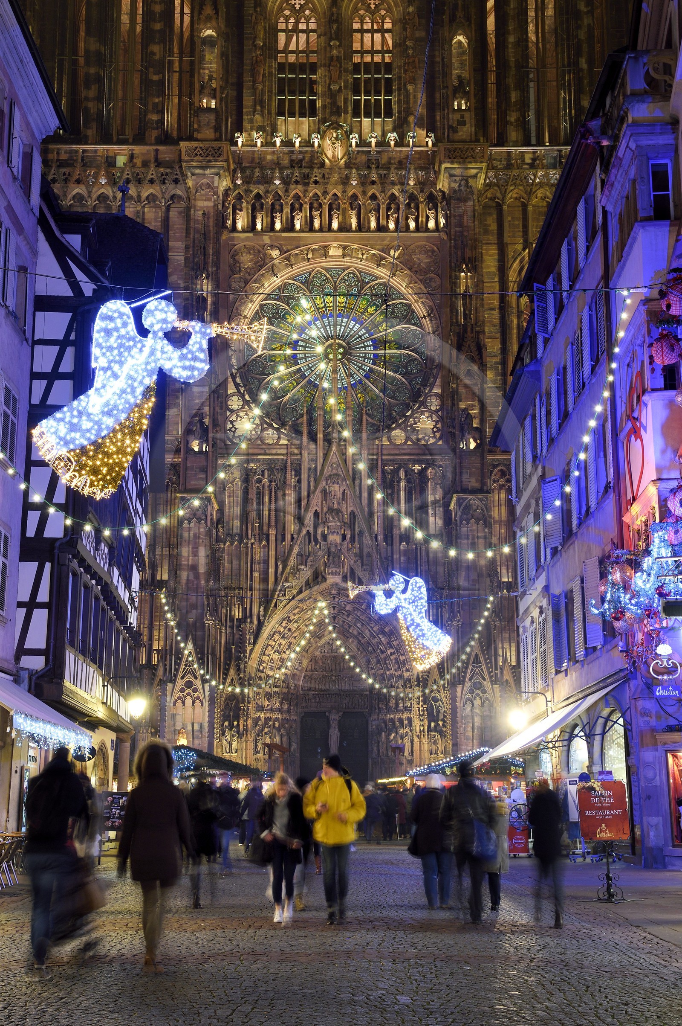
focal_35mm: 44
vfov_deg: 44.5
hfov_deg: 30.5
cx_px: 341
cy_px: 513
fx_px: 1252
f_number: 10
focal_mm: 44
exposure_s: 1/1.25
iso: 400
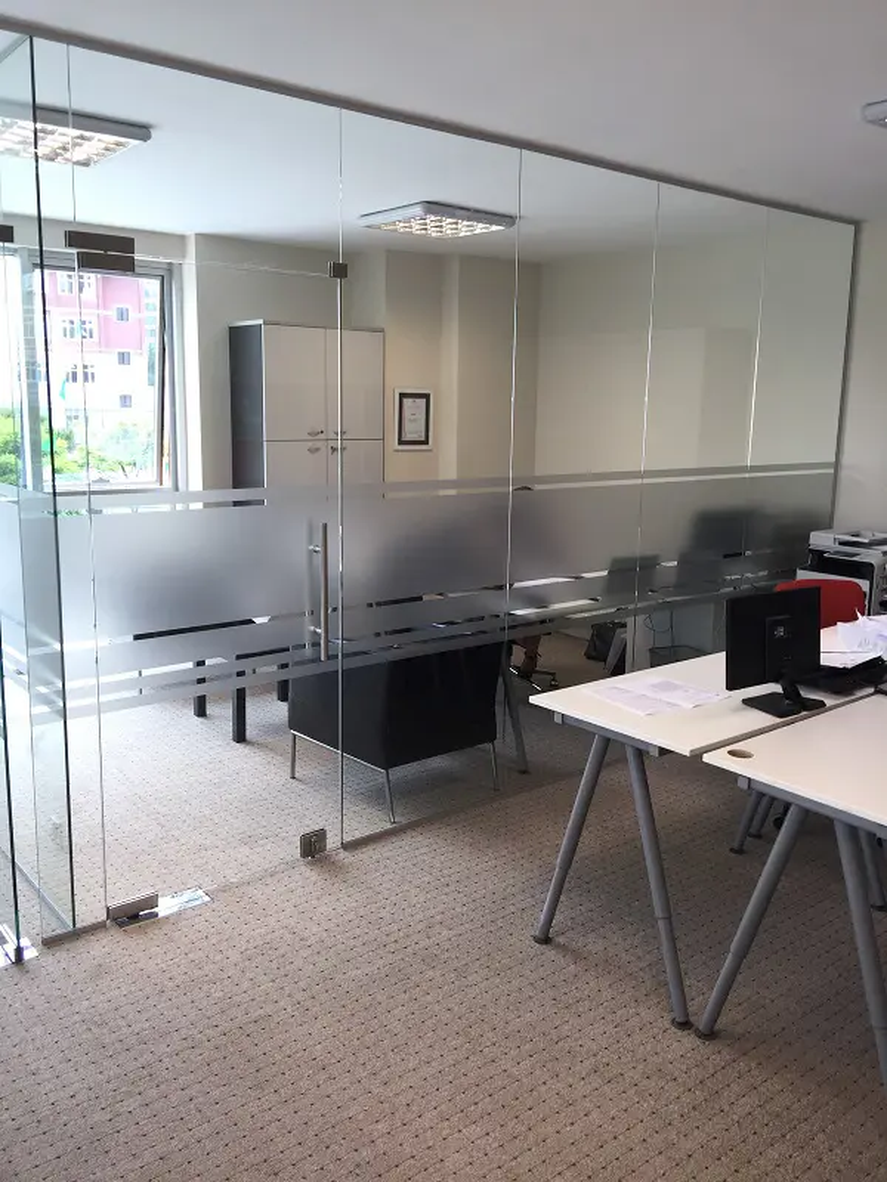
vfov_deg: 61.7
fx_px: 991
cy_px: 591
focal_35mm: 29
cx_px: 444
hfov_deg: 48.2
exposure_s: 1/50
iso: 32
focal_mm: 4.15
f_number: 2.2
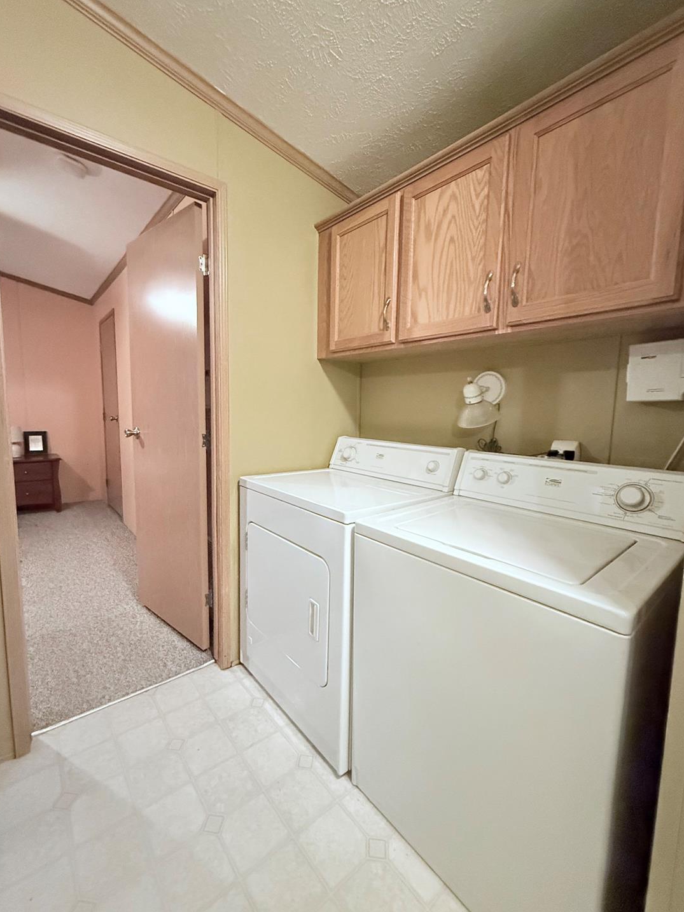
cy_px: 455
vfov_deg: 98.2
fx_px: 395
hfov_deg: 81.7
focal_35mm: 15
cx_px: 330
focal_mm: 2.22
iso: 1000
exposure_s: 1/60
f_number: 2.2
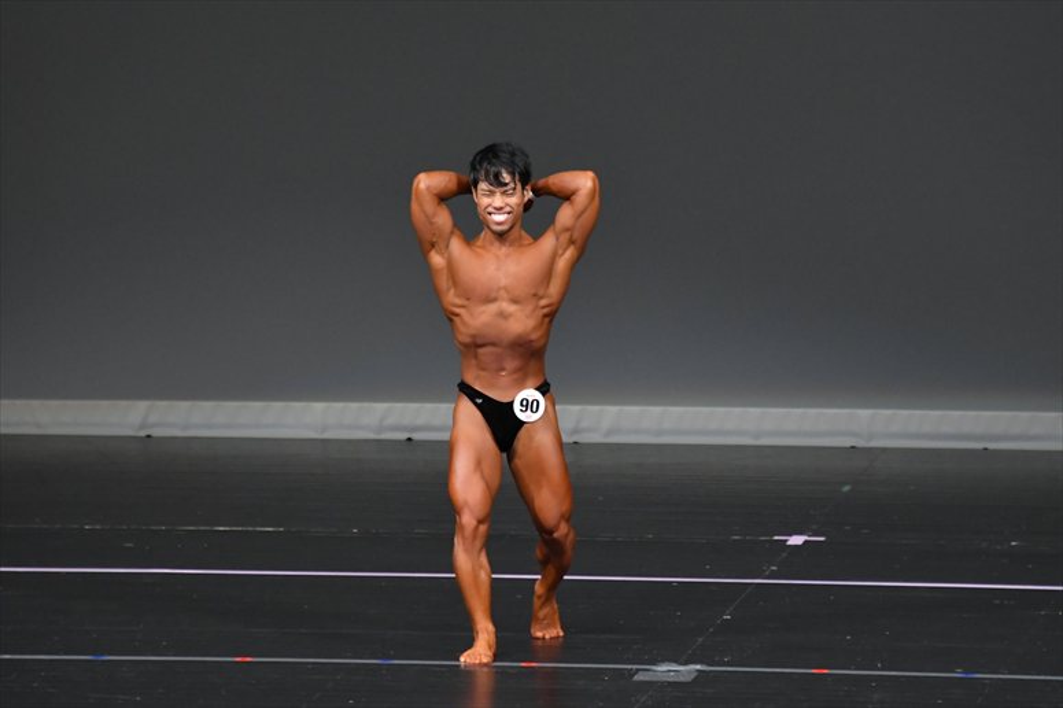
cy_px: 354
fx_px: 9297
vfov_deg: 4.4
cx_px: 532
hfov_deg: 6.5
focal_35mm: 315
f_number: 5.6
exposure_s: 1/400
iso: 4000
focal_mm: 210
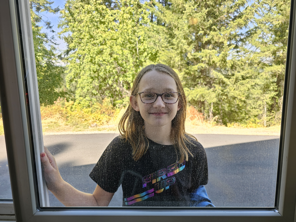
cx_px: 148
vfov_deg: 58.9
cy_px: 111
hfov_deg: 73.9
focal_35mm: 23
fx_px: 197
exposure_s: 1/120
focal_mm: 6.3
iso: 50
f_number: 1.7
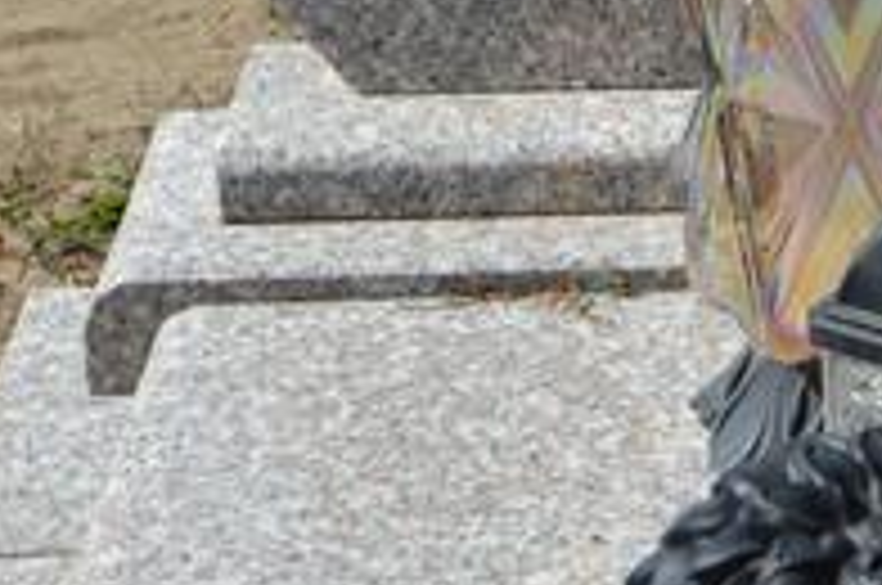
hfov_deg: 10.4
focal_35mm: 196
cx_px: 846
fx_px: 4794
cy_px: -302
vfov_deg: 6.9
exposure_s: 1/250
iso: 100
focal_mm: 40
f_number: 7.1
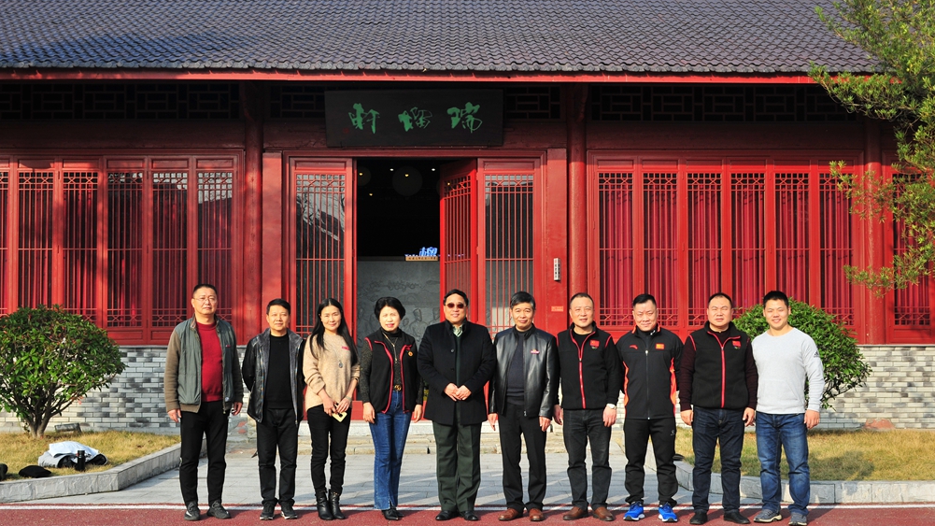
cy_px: 291
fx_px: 1154
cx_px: 472
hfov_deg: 44.1
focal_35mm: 47
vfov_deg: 25.7
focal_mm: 29
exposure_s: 1/400
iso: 200
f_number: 8
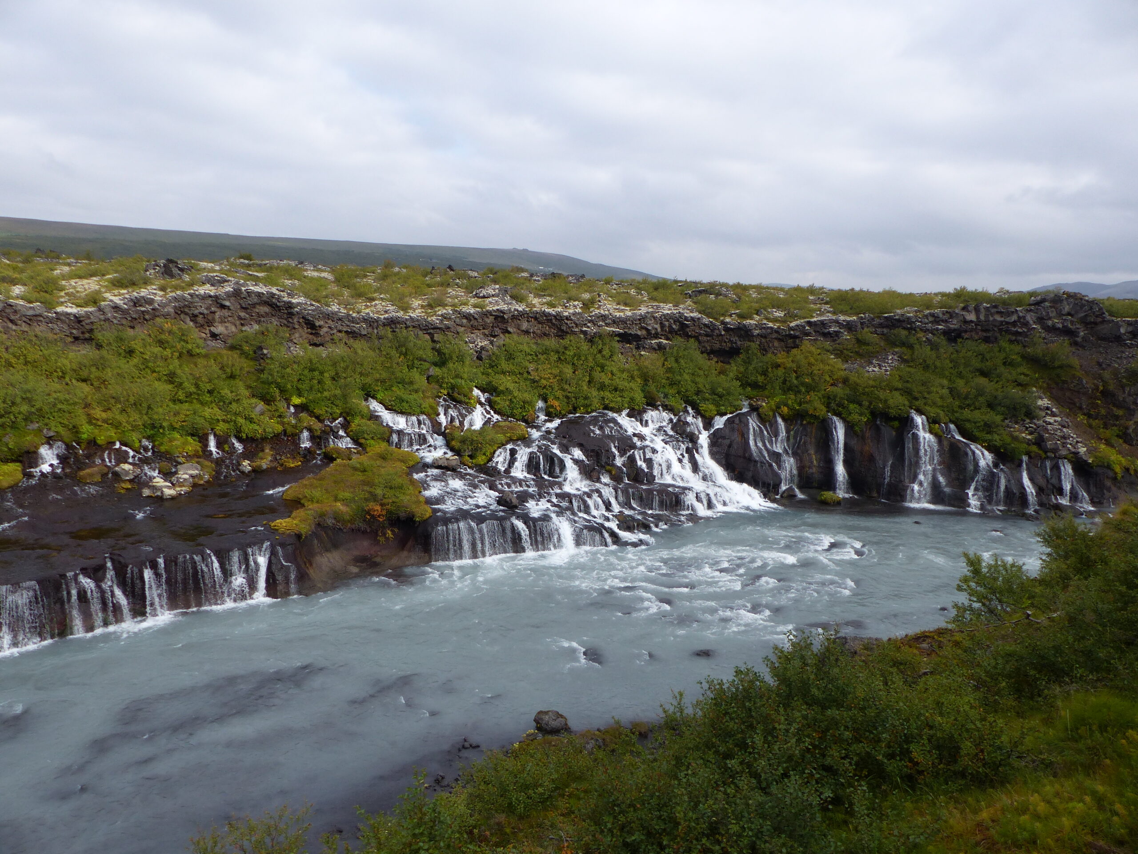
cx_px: 569
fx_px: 822
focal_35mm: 25
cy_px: 427
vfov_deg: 54.9
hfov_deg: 69.4
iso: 100
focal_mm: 4.5
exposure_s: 1/500
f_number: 4
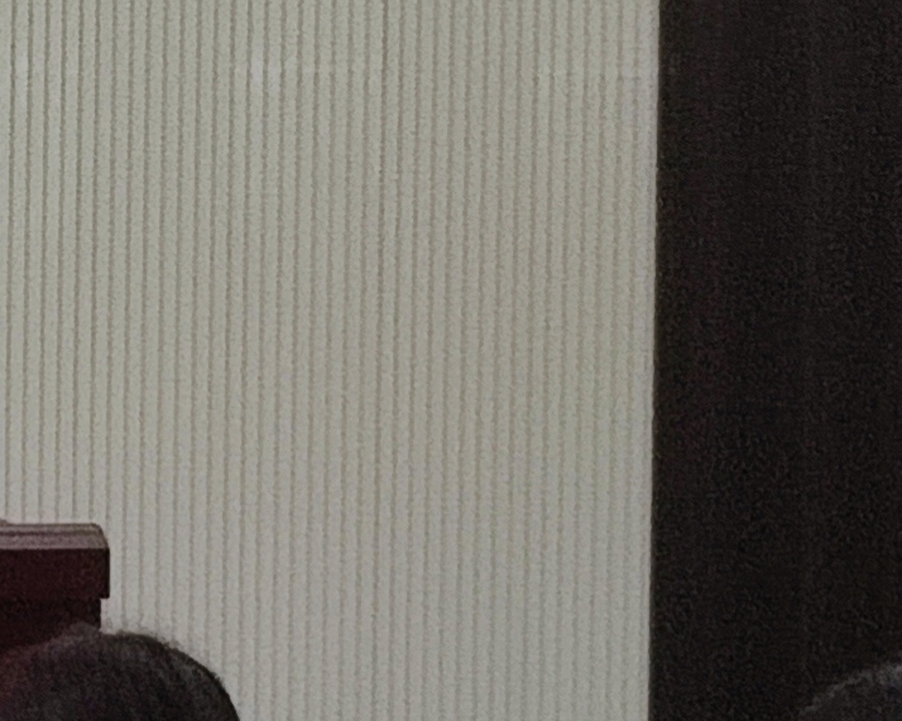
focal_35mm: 285
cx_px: -2546
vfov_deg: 5.4
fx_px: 7607
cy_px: -529
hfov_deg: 5.9
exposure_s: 1/100
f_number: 1.69
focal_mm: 6.72
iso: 87
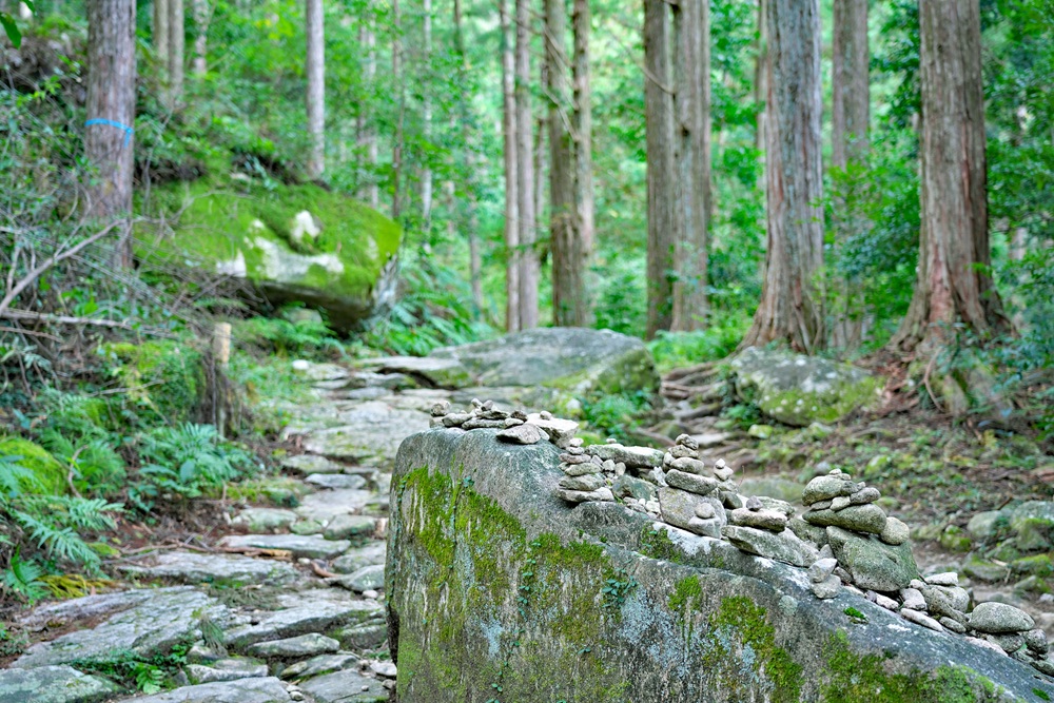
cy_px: 352
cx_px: 527
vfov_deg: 29.3
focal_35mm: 46
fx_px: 1347
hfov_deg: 42.7
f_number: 4
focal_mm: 46
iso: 200
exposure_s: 1/6
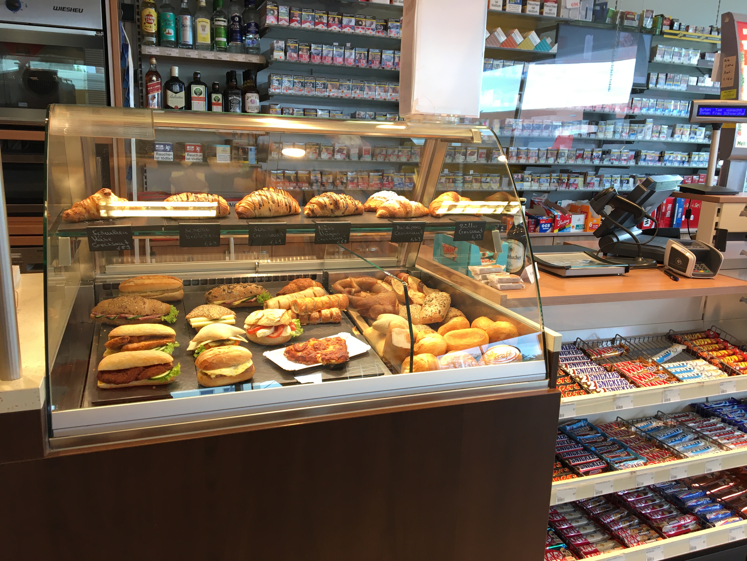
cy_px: 280
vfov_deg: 48.2
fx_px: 626
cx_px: 374
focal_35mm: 29
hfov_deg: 61.7
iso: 25
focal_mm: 4.15
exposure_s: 1/33
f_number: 2.2
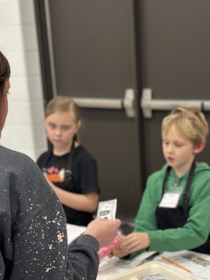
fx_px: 550
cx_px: 118
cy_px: 187
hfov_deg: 21.6
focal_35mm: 68
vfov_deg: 28.4
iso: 250
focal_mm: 6.86
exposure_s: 1/120
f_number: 1.78
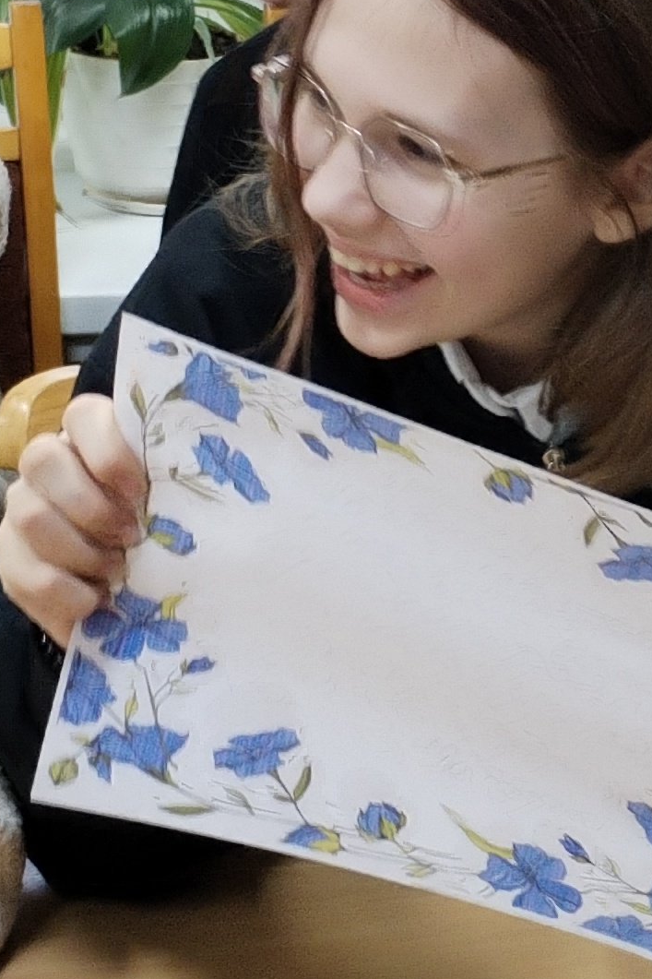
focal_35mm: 131
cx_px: 584
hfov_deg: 10.4
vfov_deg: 15.6
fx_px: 3560
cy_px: 269
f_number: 1.8
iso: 357
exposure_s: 1/33.3
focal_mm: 4.75
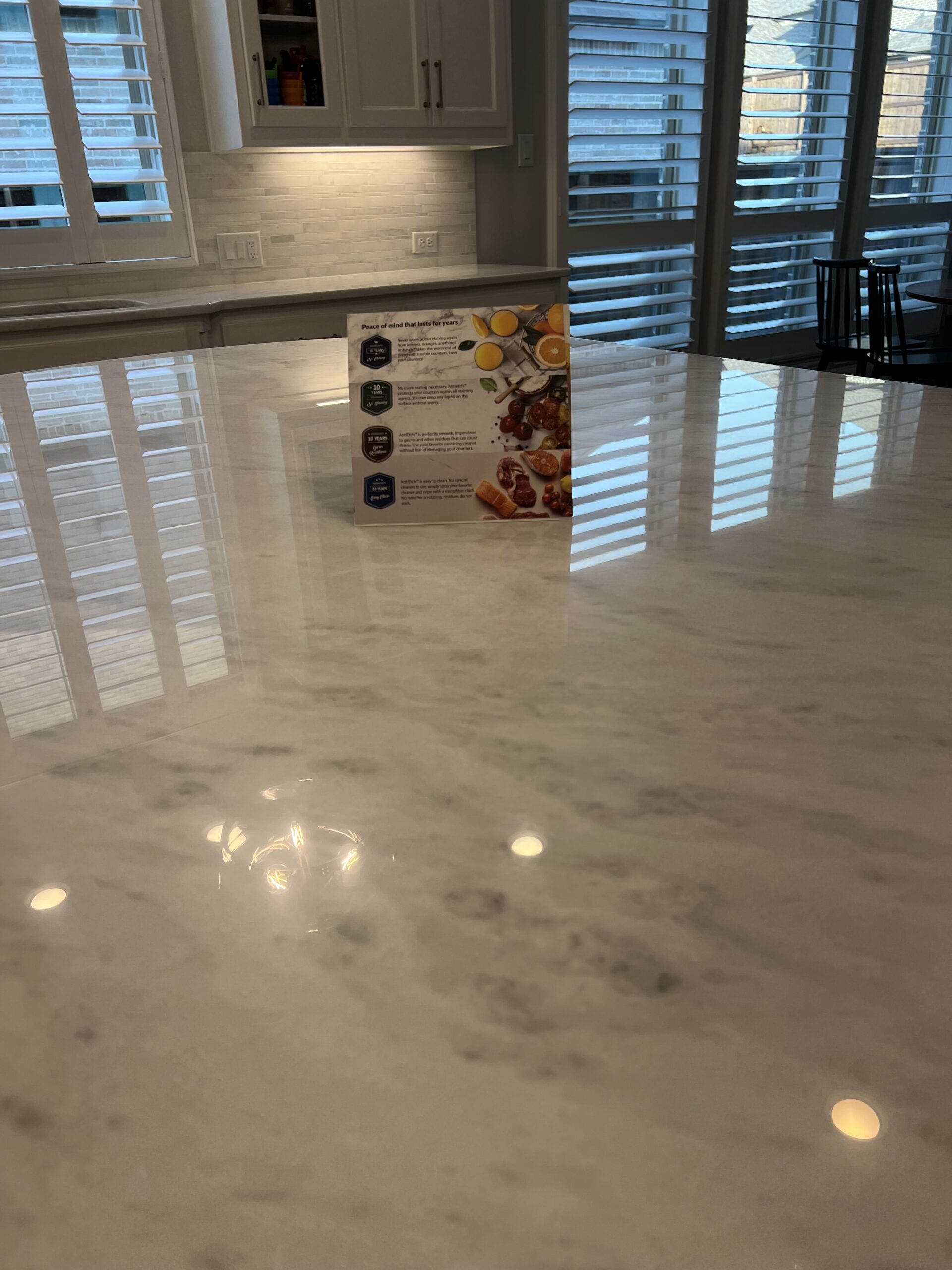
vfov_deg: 67.3
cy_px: 635
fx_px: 953
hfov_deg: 53.1
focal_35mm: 26
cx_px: 476
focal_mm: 5.7
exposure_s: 1/120
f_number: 1.5
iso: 32
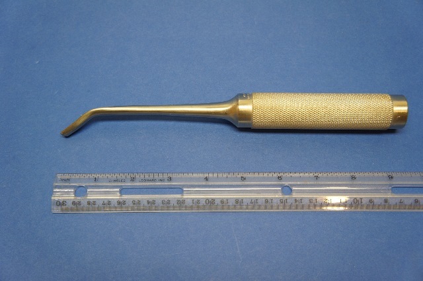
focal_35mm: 44
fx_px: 510
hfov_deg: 45.0
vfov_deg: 30.8
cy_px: 140
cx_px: 212
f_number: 4.5
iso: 200
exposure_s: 1/25
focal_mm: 29
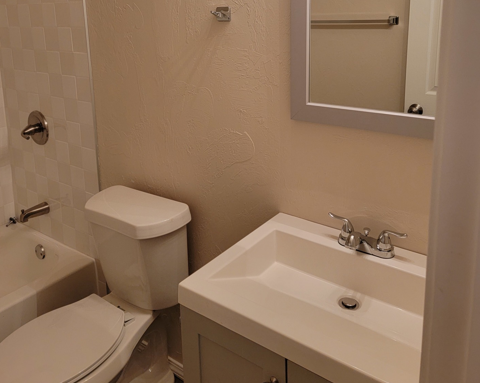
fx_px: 454
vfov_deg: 44.3
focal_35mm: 32
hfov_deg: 55.7
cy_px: 95
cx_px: 239
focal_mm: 6.7
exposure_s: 1/119
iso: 250
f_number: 1.8
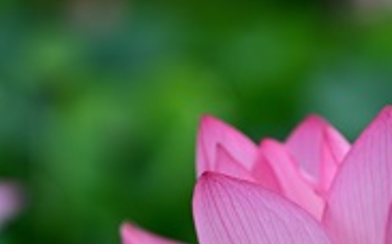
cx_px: 350
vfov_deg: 3.7
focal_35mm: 357
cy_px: 245
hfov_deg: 5.9
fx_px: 3810
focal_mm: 105
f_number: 3.5
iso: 100
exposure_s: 1/1600
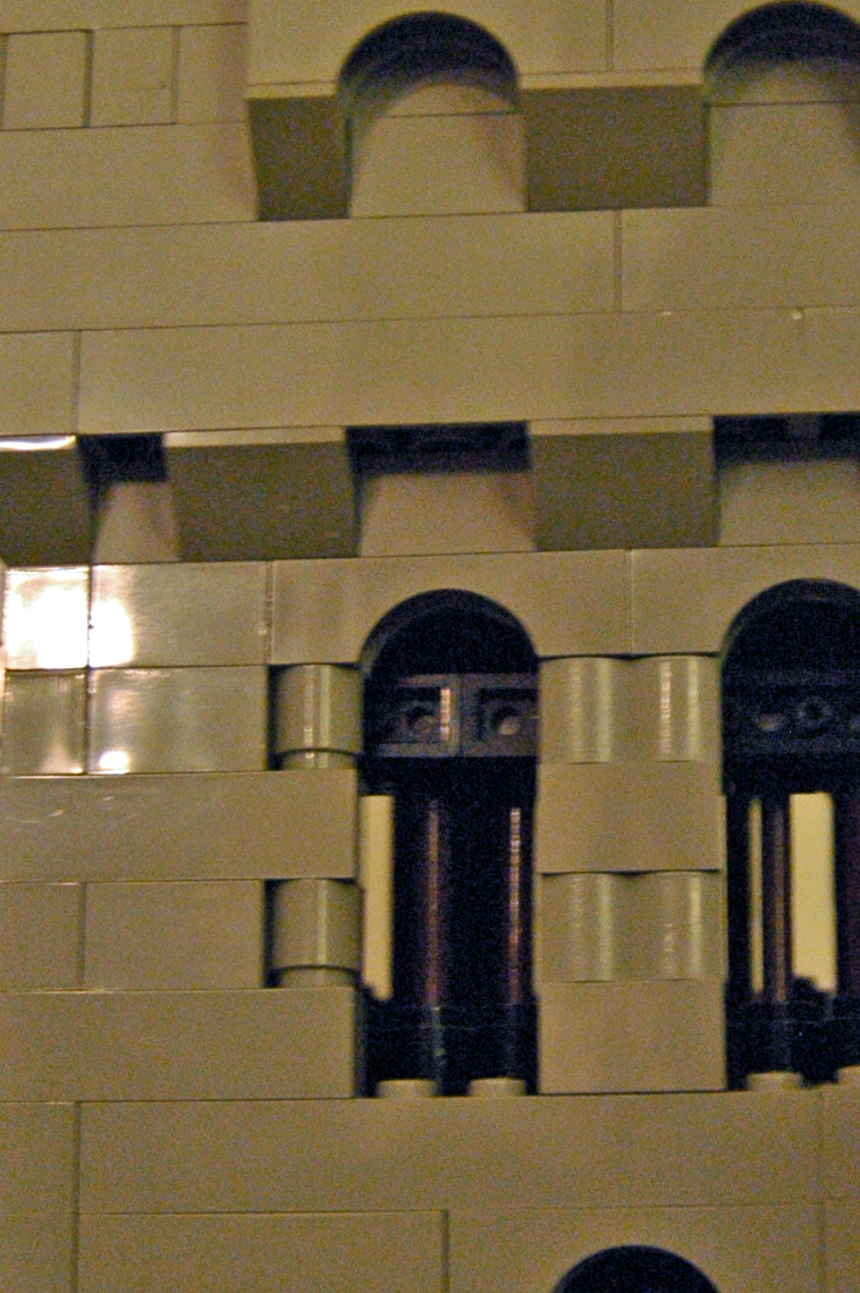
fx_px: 3410
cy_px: 712
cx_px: 875
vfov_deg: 21.5
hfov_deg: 14.1
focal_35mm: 95
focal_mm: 24
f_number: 3.5
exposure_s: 1/25
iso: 1600
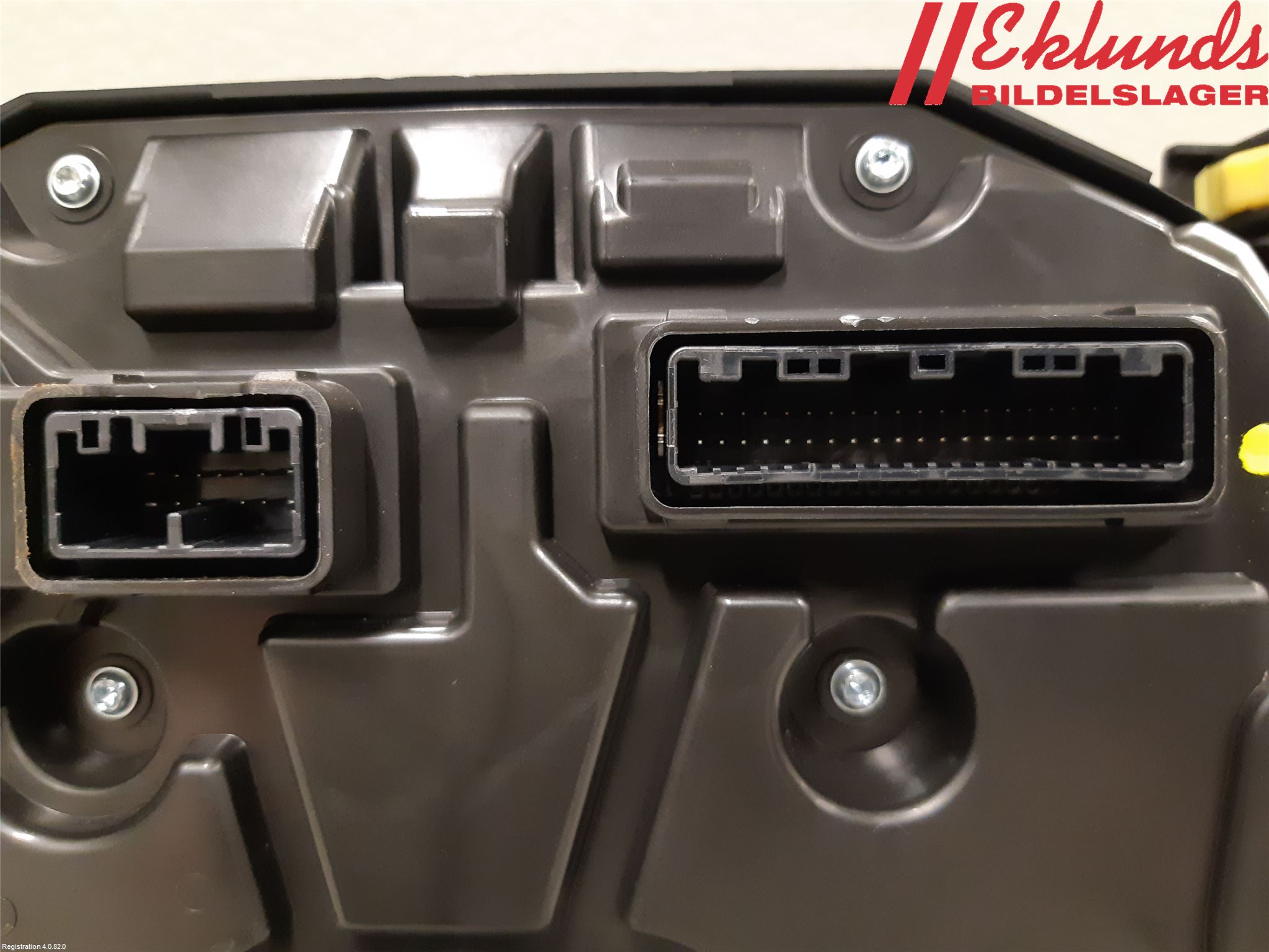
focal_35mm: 26
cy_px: 476
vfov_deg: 53.1
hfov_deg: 67.3
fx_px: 953
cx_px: 634
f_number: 1.7
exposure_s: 1/25
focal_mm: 3.93
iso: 320
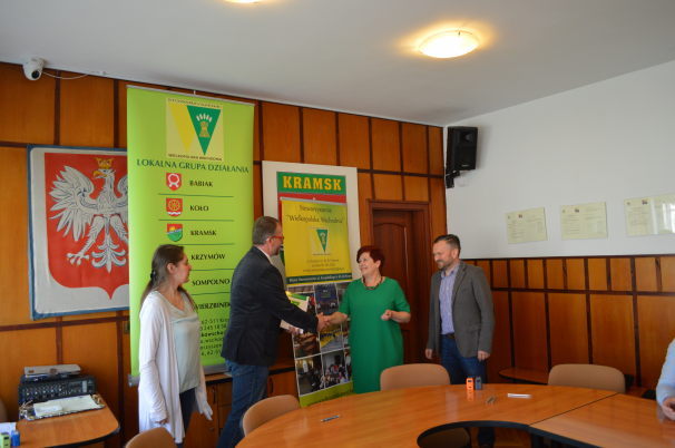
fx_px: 505
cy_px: 224
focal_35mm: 27
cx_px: 338
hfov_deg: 67.5
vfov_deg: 47.8
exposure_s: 1/60
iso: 500
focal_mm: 18
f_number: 3.5
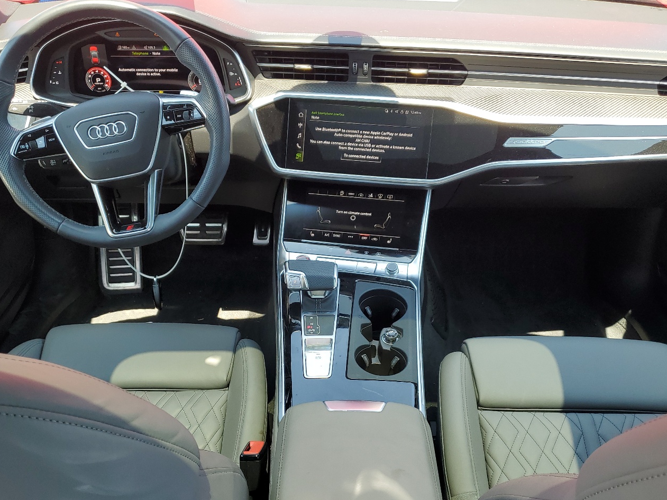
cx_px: 315
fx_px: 636
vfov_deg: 42.8
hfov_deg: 55.3
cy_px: 293
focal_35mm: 33
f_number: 1.5
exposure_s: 1/244
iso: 50
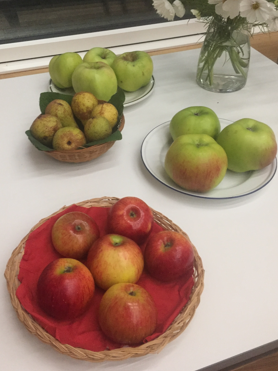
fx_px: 375
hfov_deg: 40.7
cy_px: 164
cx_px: 128
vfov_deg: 52.5
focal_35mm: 35
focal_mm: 4.15
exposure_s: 1/17
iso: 320
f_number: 2.2
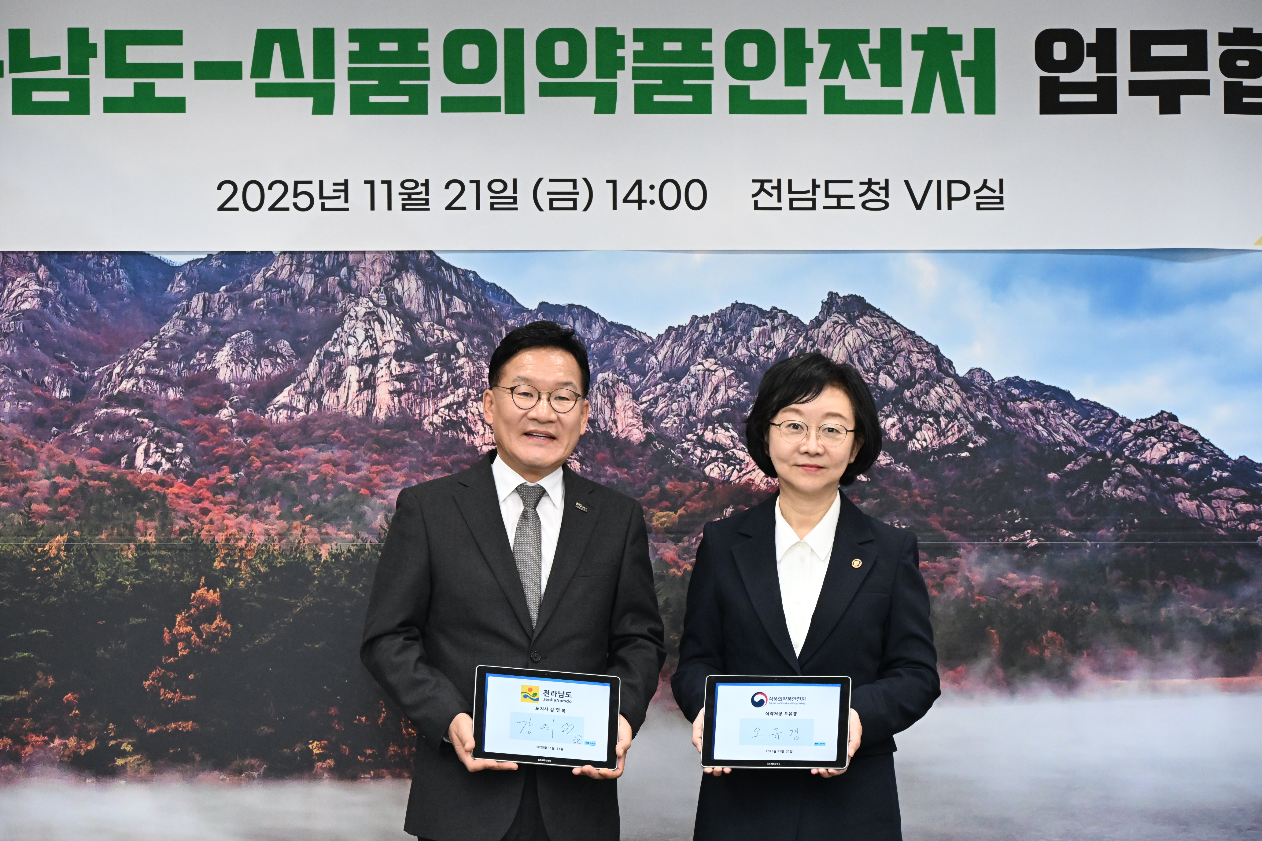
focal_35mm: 115
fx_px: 4031
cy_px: 420
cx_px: 631
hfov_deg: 17.8
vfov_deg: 11.9
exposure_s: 1/200
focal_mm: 115
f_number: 8
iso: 5000
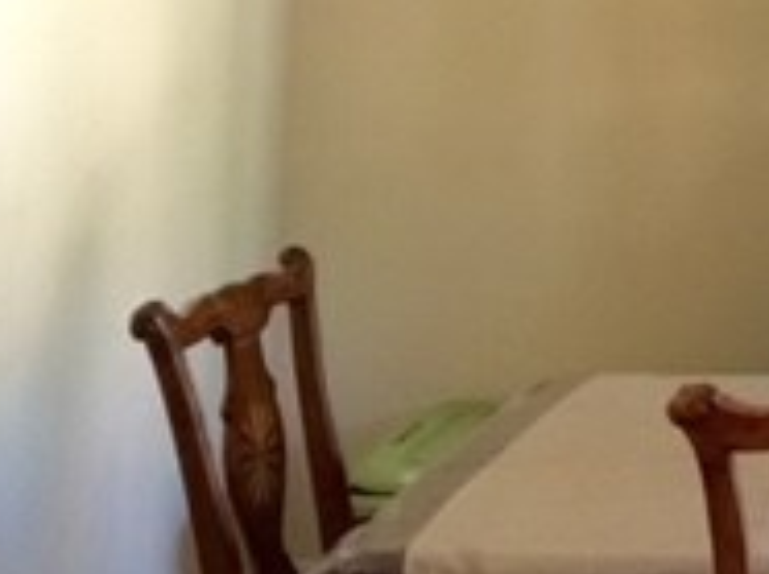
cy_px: -310
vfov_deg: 13.8
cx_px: 1232
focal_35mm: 100
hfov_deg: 17.3
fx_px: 2219
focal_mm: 4.15
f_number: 2.2
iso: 64
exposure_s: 1/15
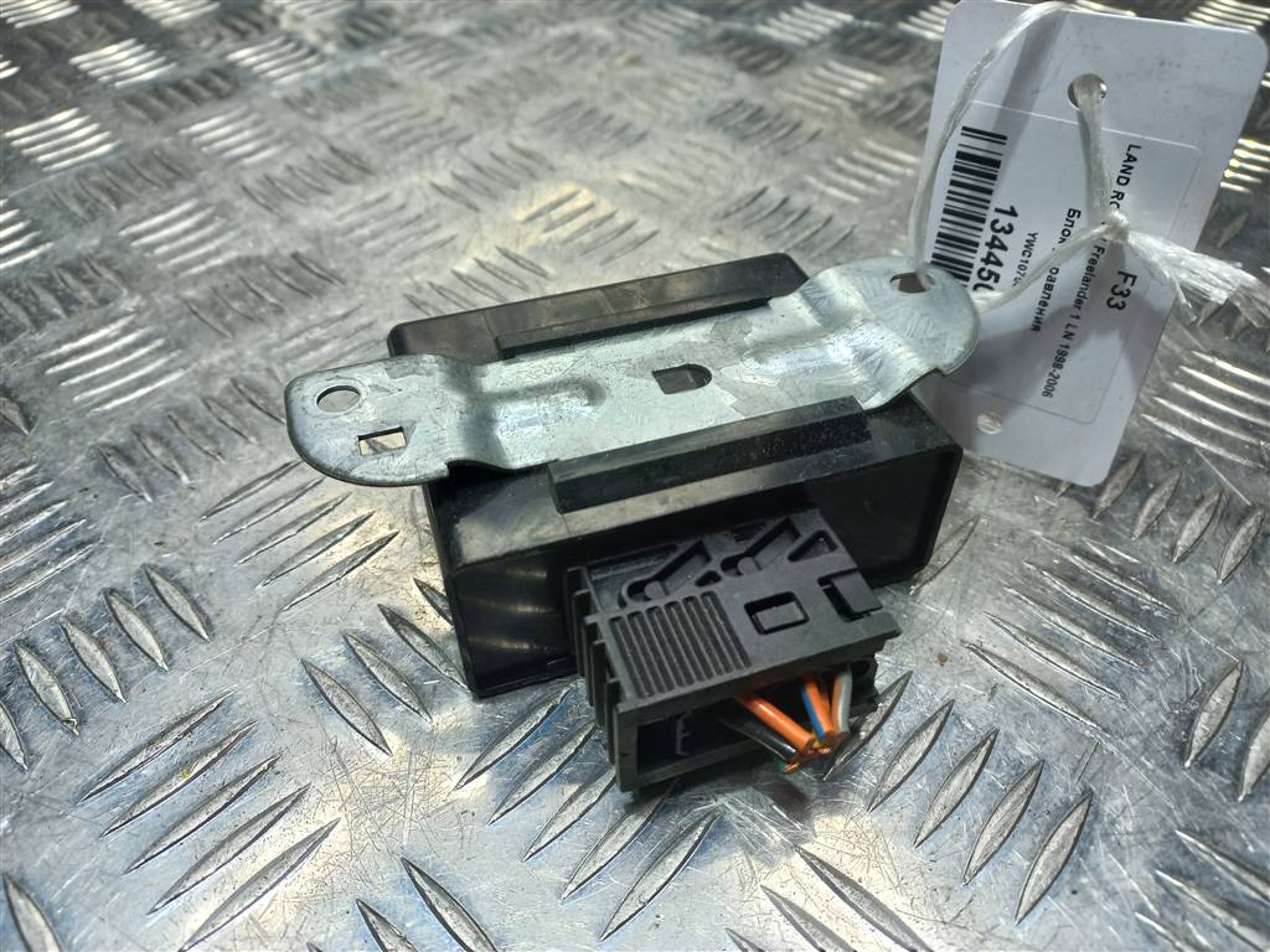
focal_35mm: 25
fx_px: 917
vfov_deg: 54.9
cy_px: 476
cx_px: 635
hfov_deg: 69.4
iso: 25
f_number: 1.8
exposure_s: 1/50
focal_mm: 4.6
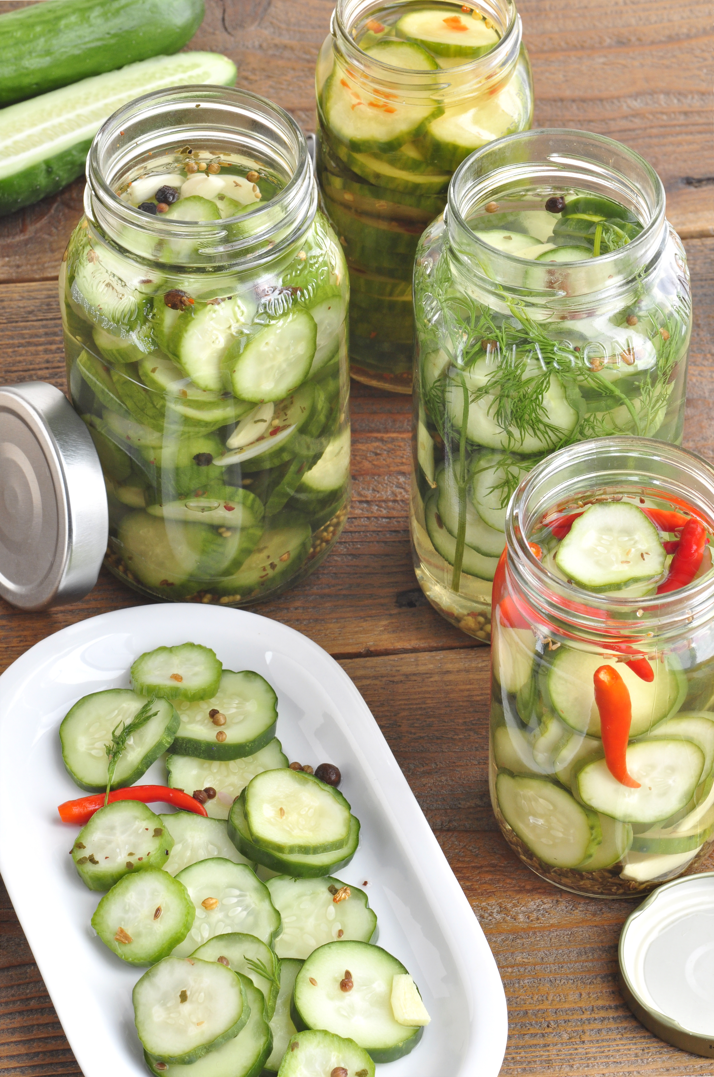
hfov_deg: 10.1
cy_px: 538
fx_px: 4034
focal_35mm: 135
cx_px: 357
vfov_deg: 15.2
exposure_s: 1/10
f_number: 20
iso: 320
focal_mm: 90
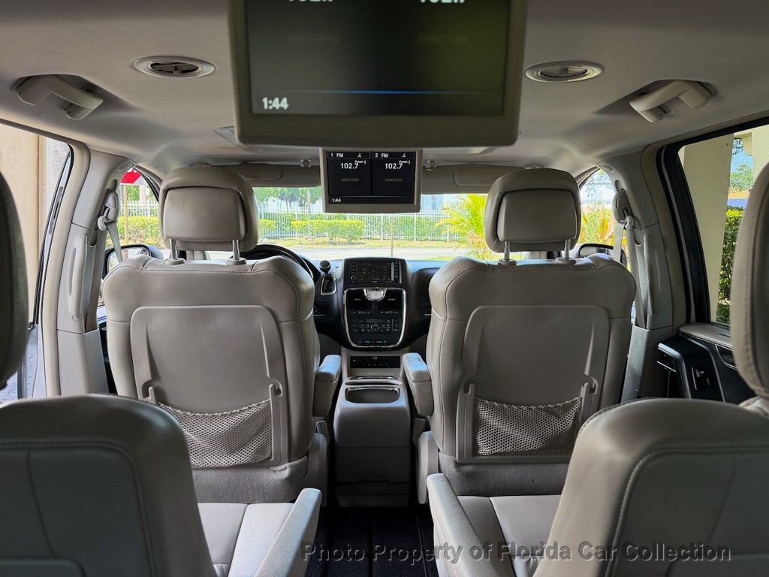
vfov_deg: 56.8
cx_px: 384
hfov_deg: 71.6
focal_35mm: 24
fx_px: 533
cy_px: 288
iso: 200
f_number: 1.78
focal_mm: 6.76
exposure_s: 1/212
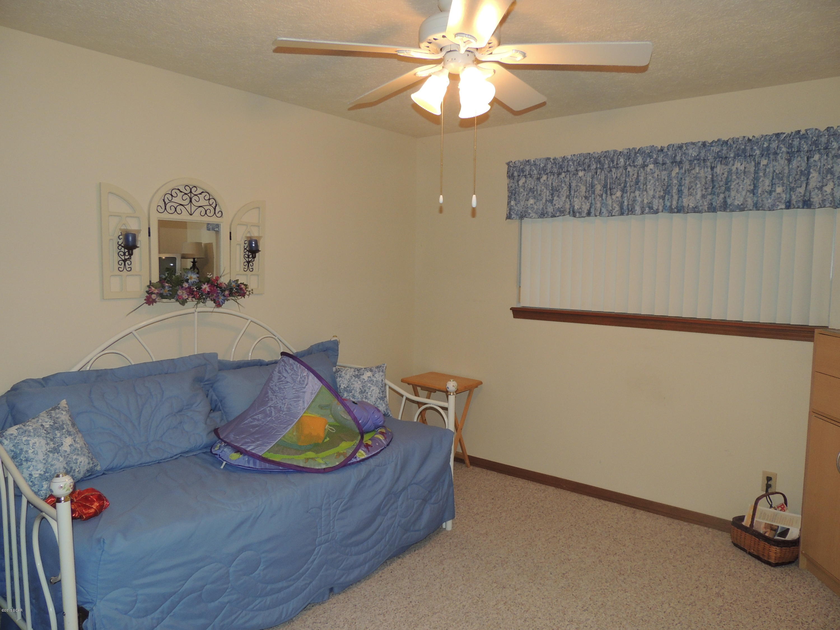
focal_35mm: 24
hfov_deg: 71.6
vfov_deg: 56.8
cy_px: 315
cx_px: 420
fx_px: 582
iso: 200
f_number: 3
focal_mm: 4.3
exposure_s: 1/30
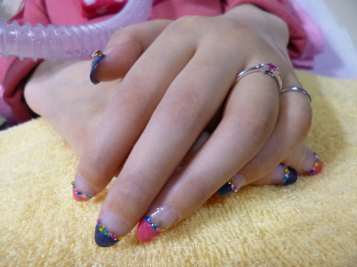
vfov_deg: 56.8
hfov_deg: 71.6
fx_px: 248
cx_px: 178
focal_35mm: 24
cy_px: 134
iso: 400
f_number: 2.5
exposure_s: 1/15
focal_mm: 4.3
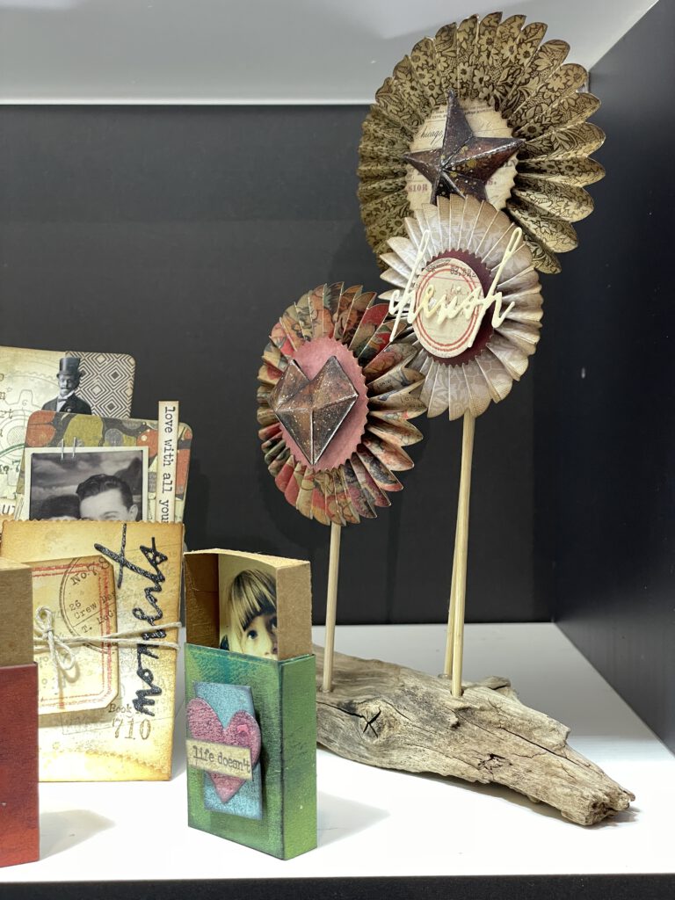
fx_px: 1352
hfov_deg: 28.0
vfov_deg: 36.8
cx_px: 338
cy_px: 450
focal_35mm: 52
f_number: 2
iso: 160
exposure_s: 1/100
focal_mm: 6
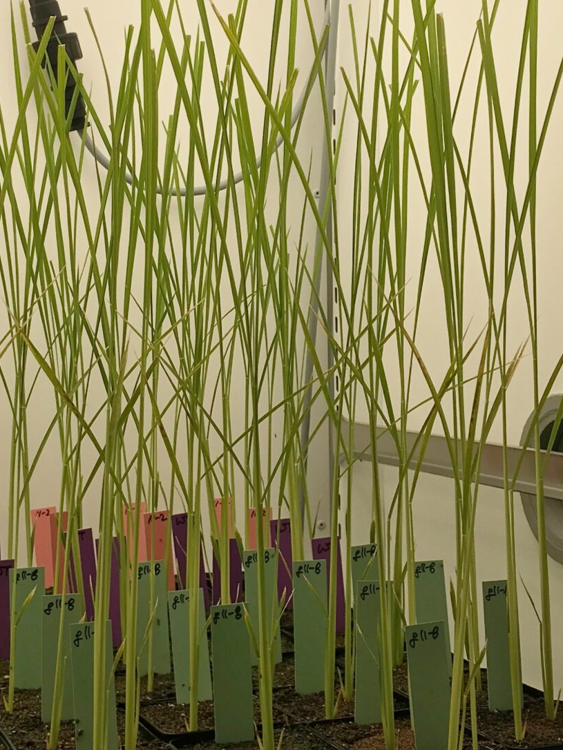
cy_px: 350
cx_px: 225
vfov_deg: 29.4
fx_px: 1431
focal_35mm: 66
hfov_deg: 22.2
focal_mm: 3.99
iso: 20
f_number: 1.8
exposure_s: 1/1709
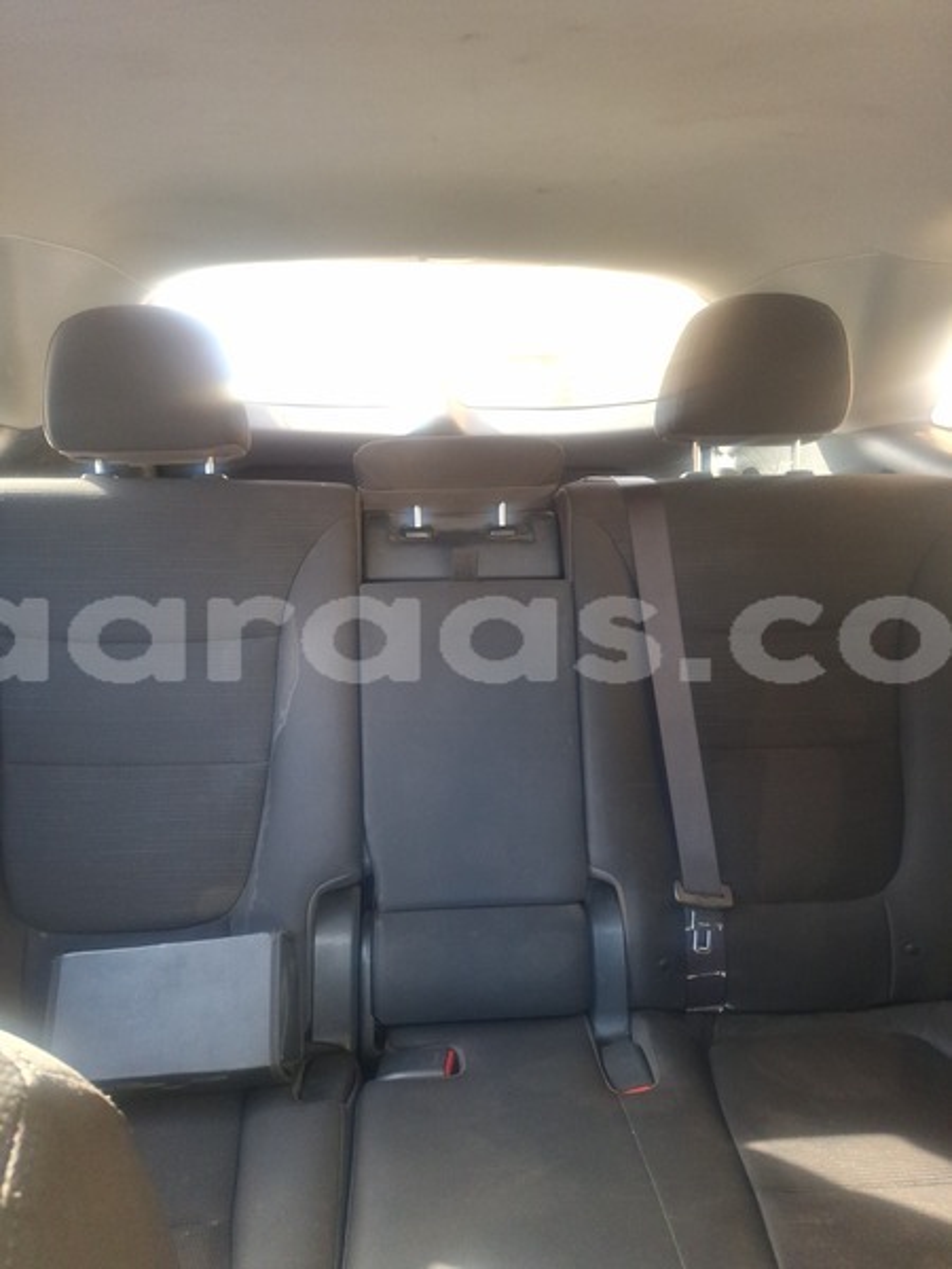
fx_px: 843
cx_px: 476
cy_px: 634
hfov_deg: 58.9
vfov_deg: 73.9
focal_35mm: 23
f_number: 1.8
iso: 160
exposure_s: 1/50
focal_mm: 5.54
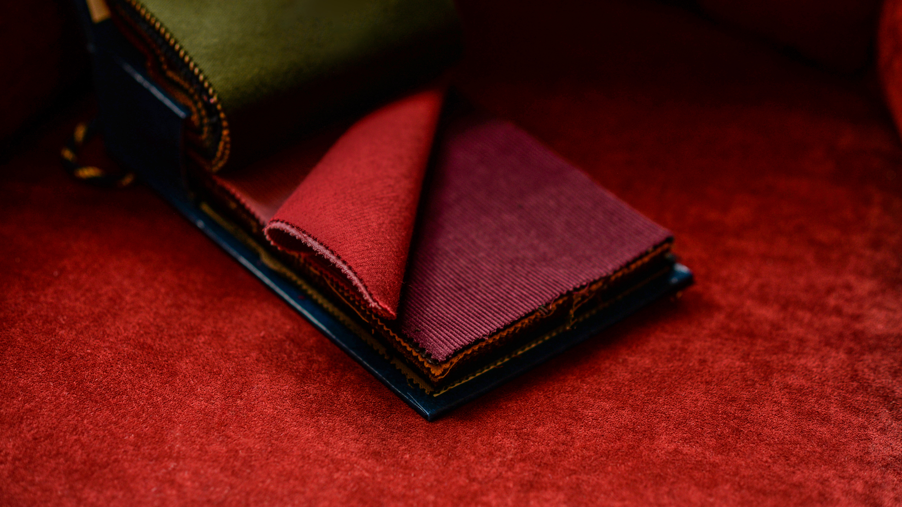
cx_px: 451
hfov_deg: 23.7
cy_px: 237
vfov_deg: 13.4
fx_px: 2153
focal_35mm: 90
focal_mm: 85
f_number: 2.8
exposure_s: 1/160
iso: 400
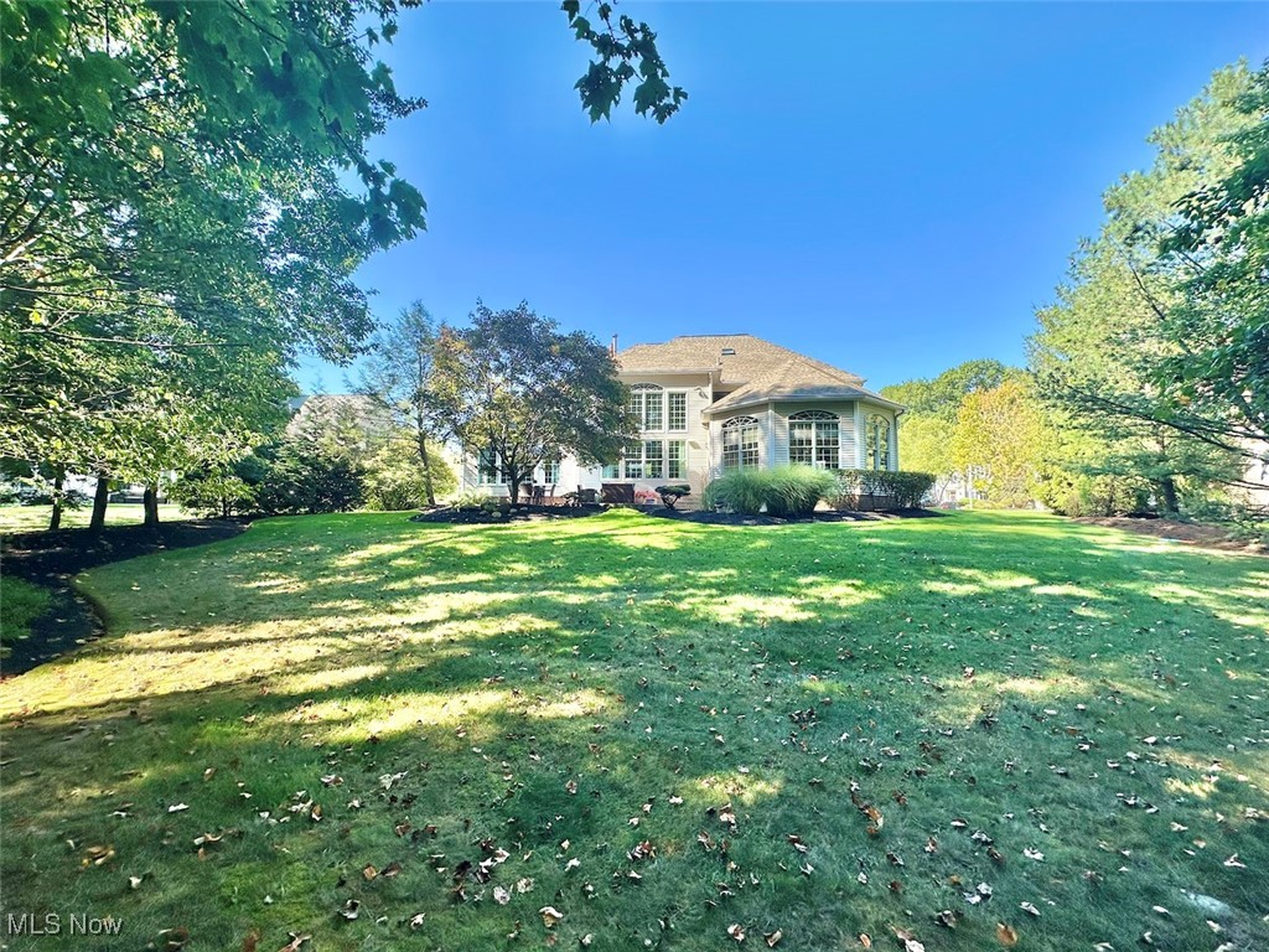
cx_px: 634
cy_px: 476
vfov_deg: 85.7
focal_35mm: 14
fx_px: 513
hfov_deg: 102.1
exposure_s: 1/473
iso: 40
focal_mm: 2.22
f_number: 2.2
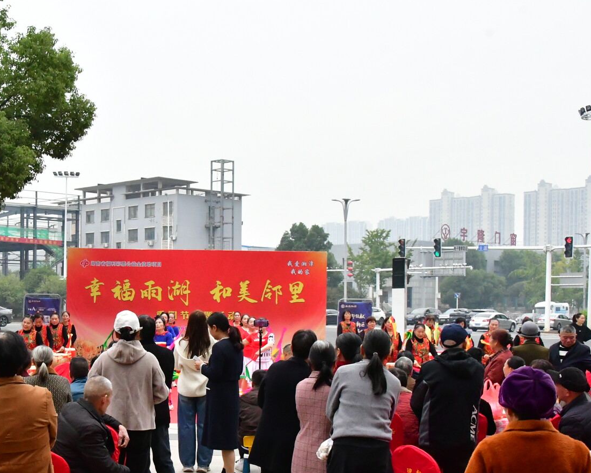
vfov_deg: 27.9
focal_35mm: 54
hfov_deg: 34.1
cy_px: 311
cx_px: 157
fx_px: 945
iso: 5000
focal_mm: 22
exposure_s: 1/1000
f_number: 16
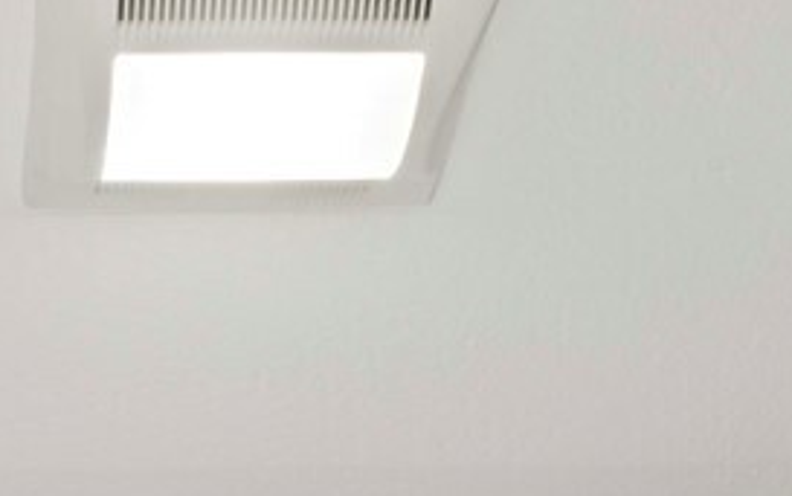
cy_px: 1614
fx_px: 2052
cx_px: -147
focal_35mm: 95
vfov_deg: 9.6
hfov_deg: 20.5
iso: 320
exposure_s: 2.5
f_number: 8
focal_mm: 10
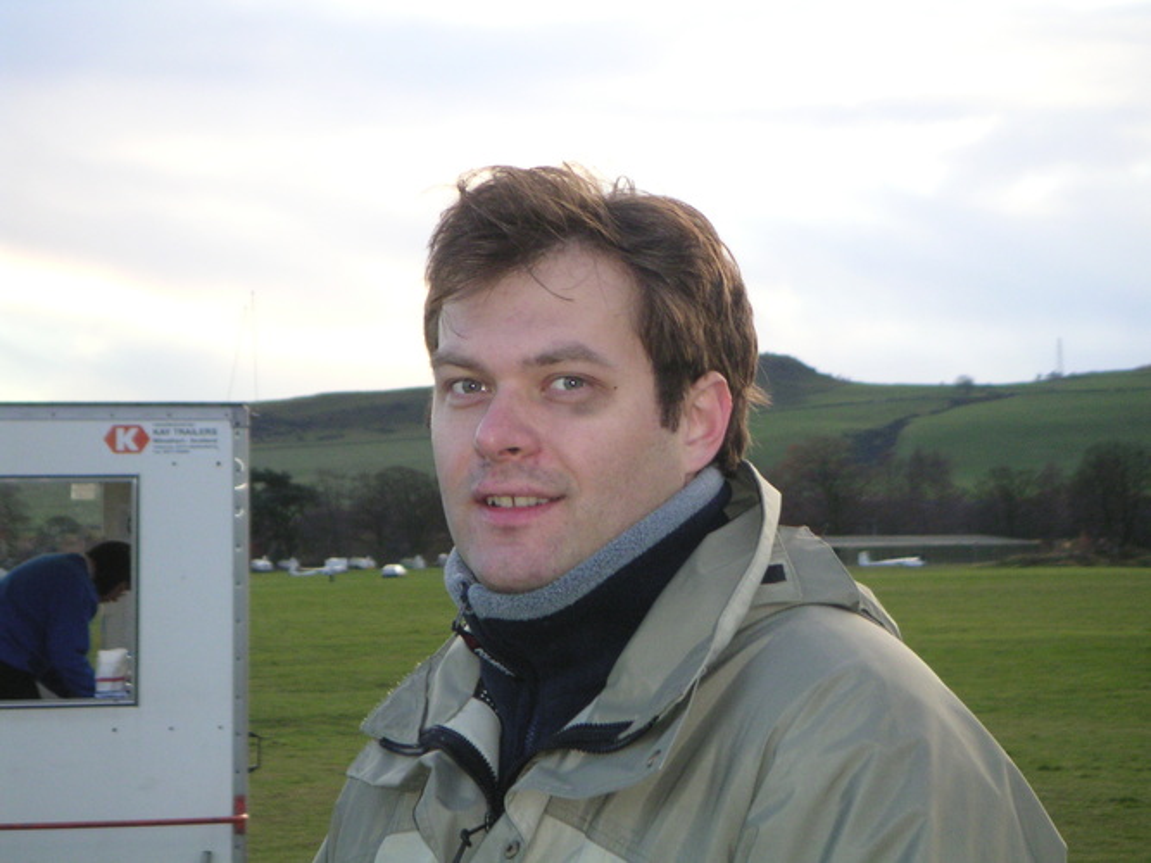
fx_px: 3690
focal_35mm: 111
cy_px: 432
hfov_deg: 17.7
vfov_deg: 13.3
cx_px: 576
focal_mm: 17.1
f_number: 3.6
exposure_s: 1/111
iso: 160
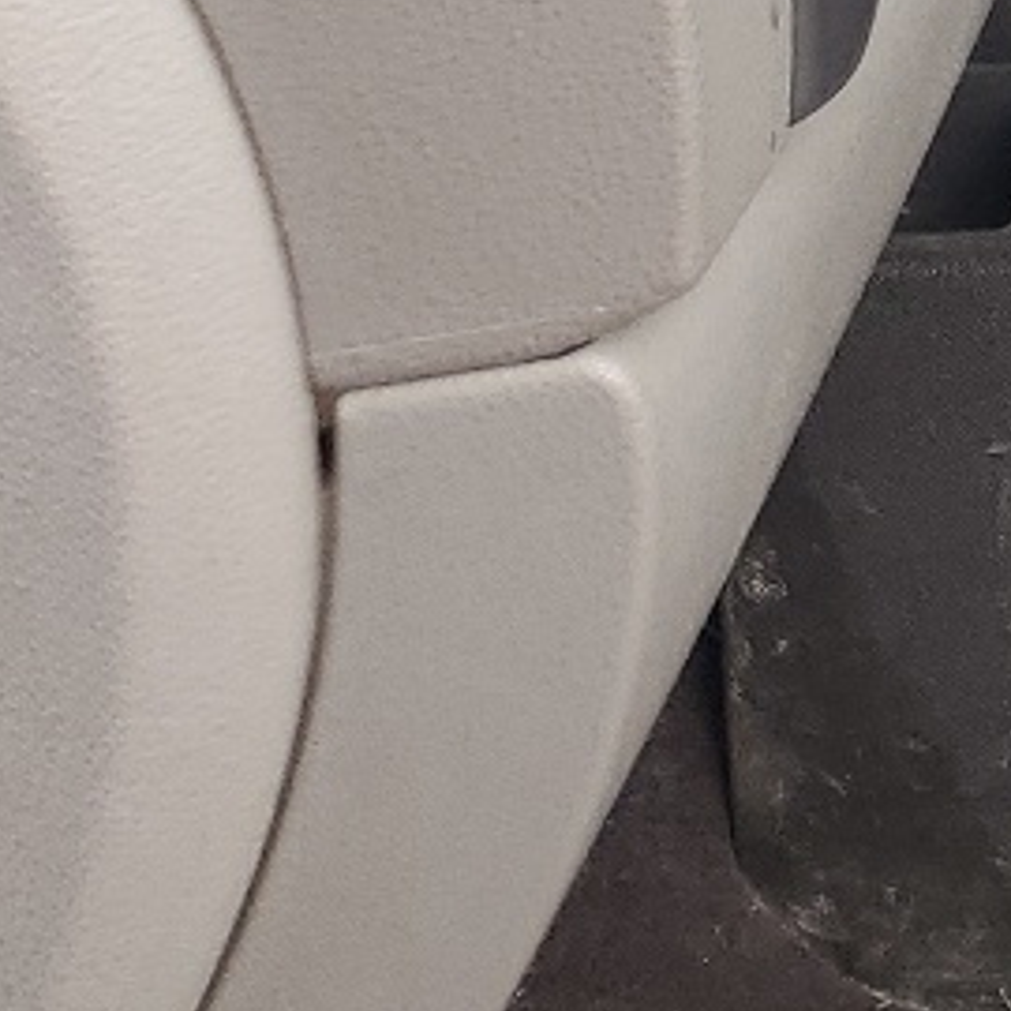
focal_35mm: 136
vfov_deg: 12.1
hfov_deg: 10.2
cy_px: -614
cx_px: 2801
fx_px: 4494
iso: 50
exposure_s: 1/250
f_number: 1.5
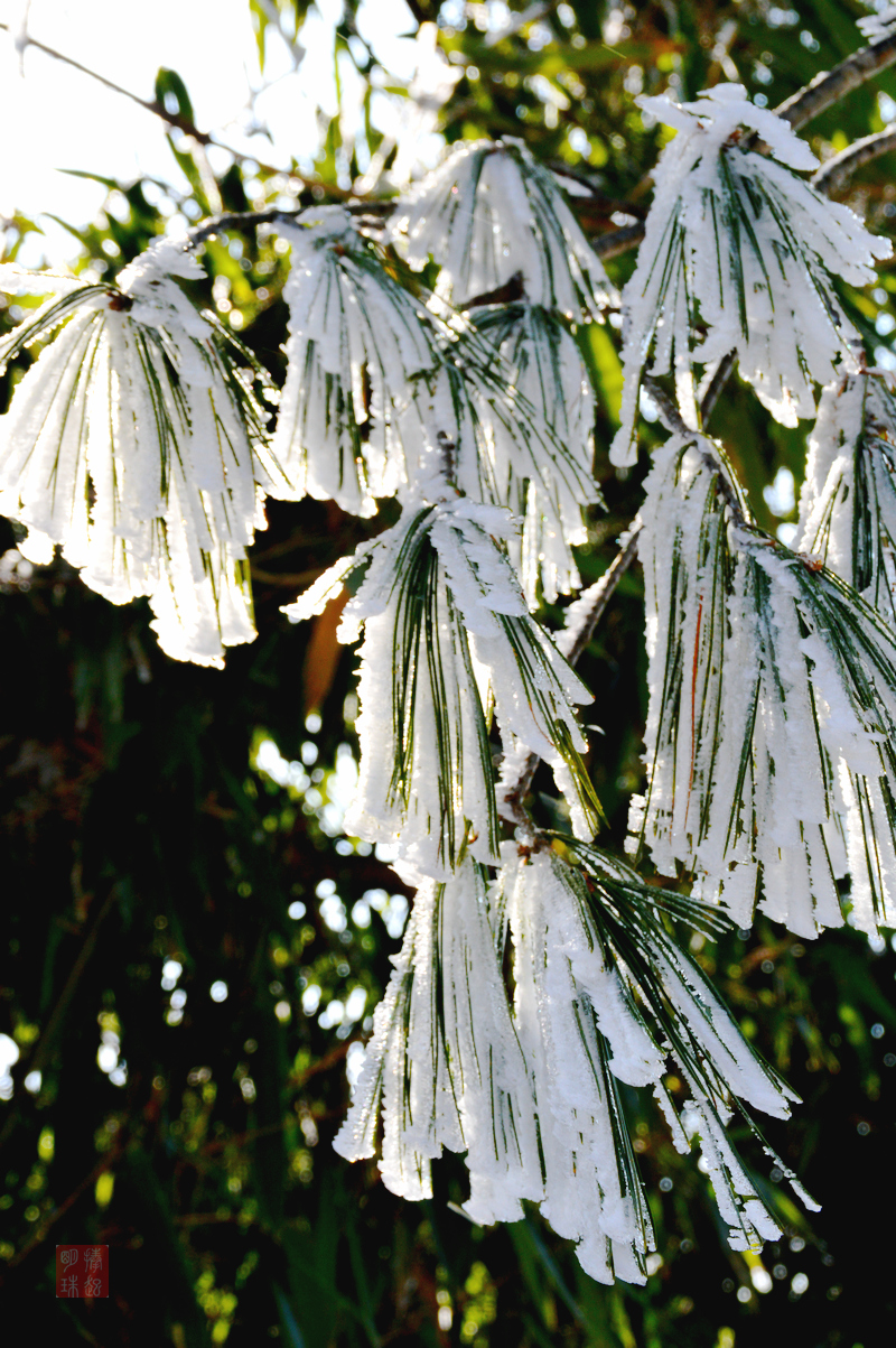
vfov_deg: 31.9
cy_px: 674
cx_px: 448
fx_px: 2356
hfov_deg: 21.5
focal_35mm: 63
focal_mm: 42
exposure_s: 1/400
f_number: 11
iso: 400
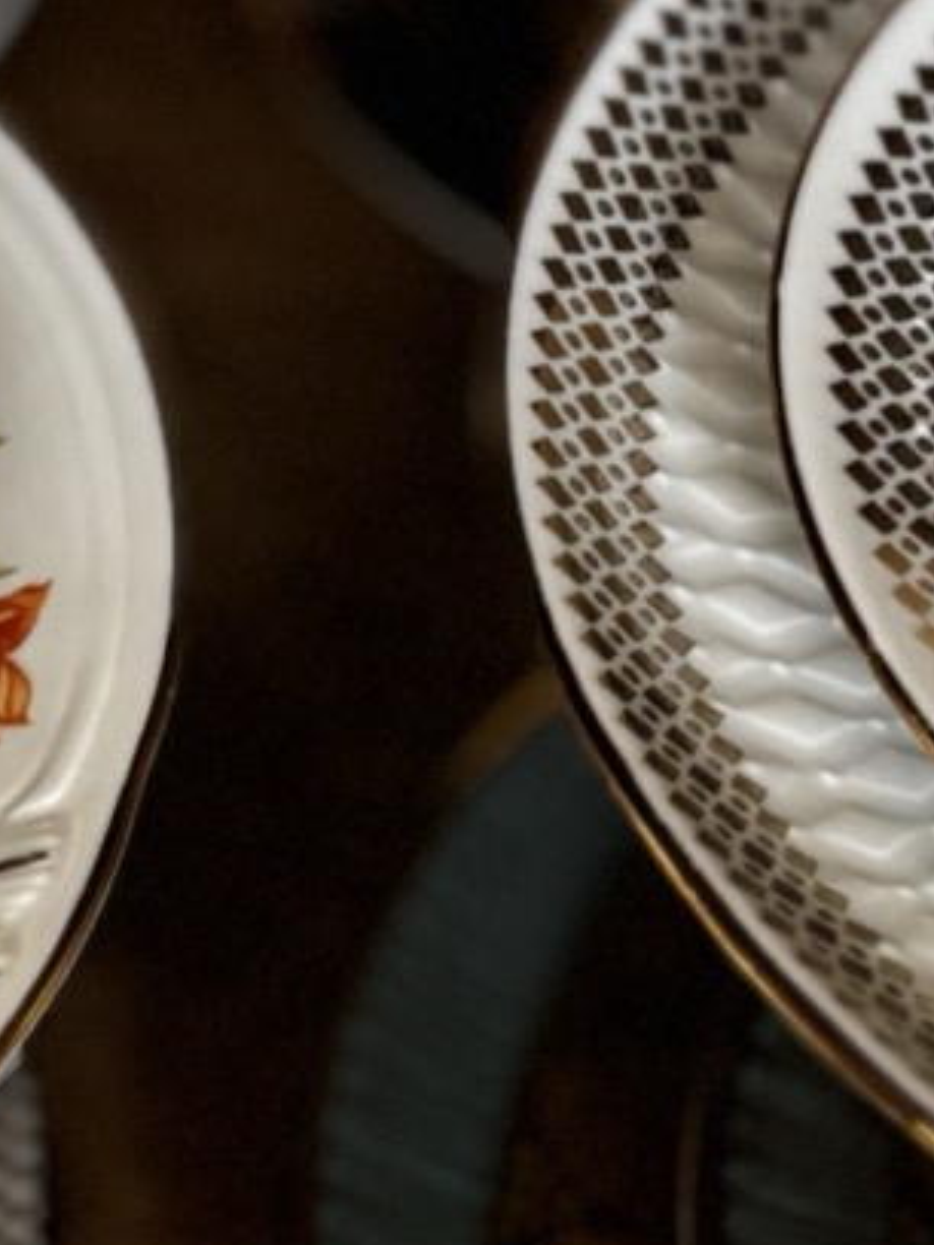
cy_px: 493
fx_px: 4893
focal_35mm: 136
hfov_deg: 10.9
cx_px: 305
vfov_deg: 14.5
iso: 250
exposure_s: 1/50
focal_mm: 5.96
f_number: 1.6
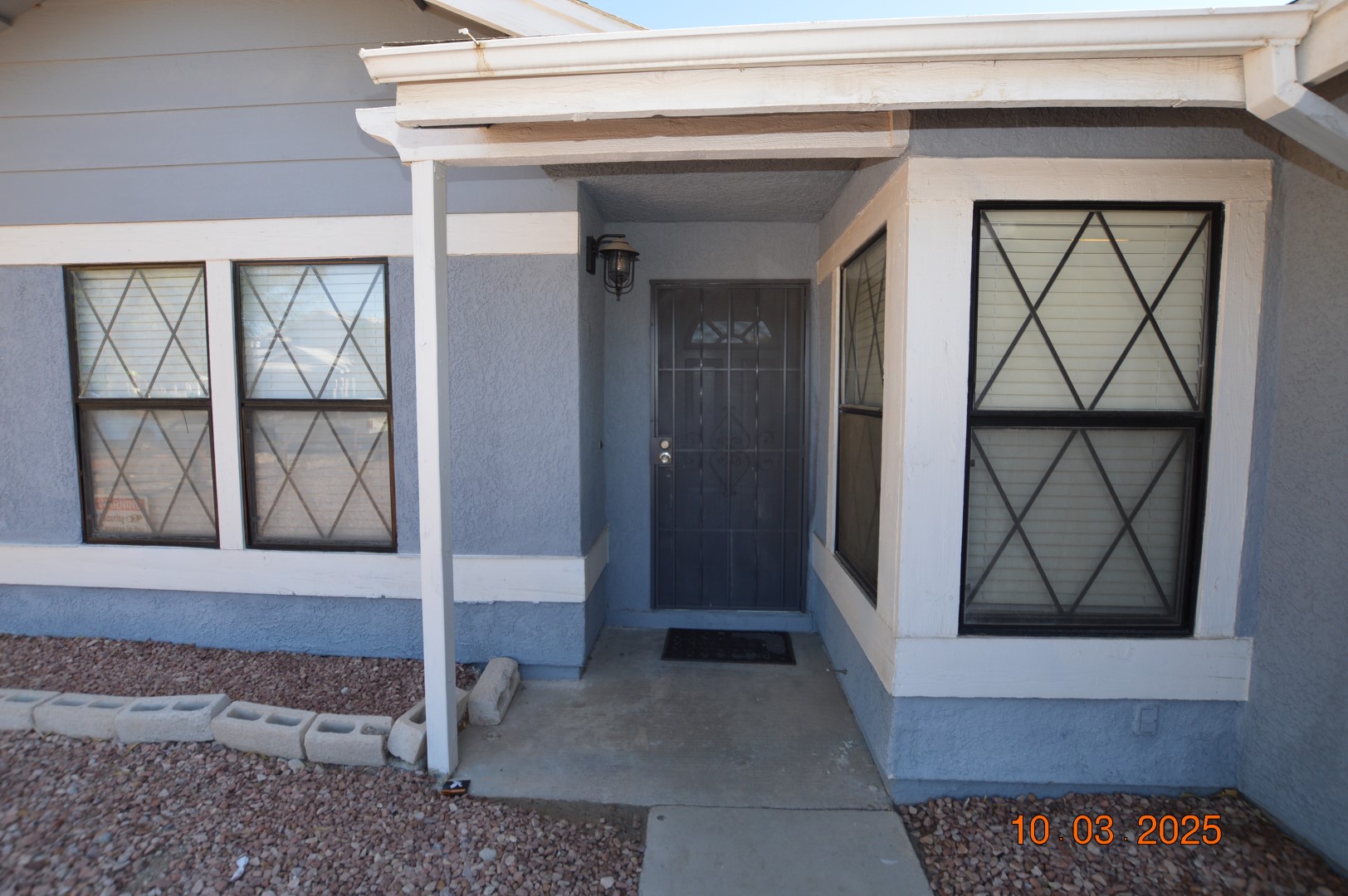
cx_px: 674
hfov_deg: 100.4
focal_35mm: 15
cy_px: 448
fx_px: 561
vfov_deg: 77.2
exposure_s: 1/125
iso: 160
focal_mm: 10
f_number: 5.6
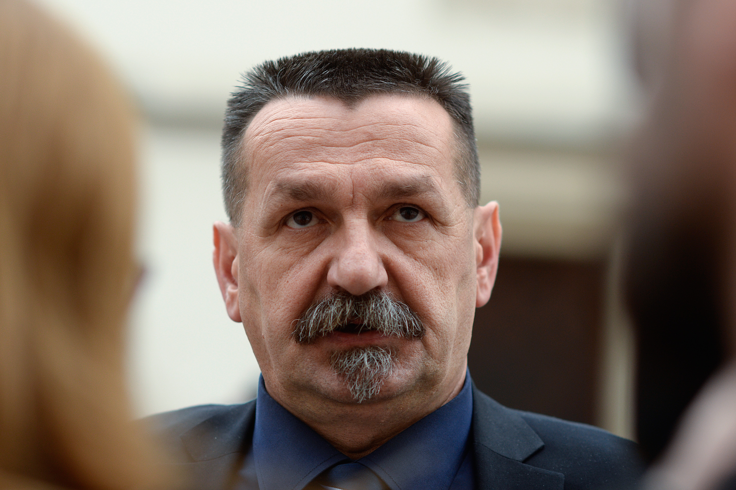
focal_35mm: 135
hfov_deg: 15.2
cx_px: 368
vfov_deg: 10.1
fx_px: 2759
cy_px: 245
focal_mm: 135
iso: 640
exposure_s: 1/500
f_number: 3.2
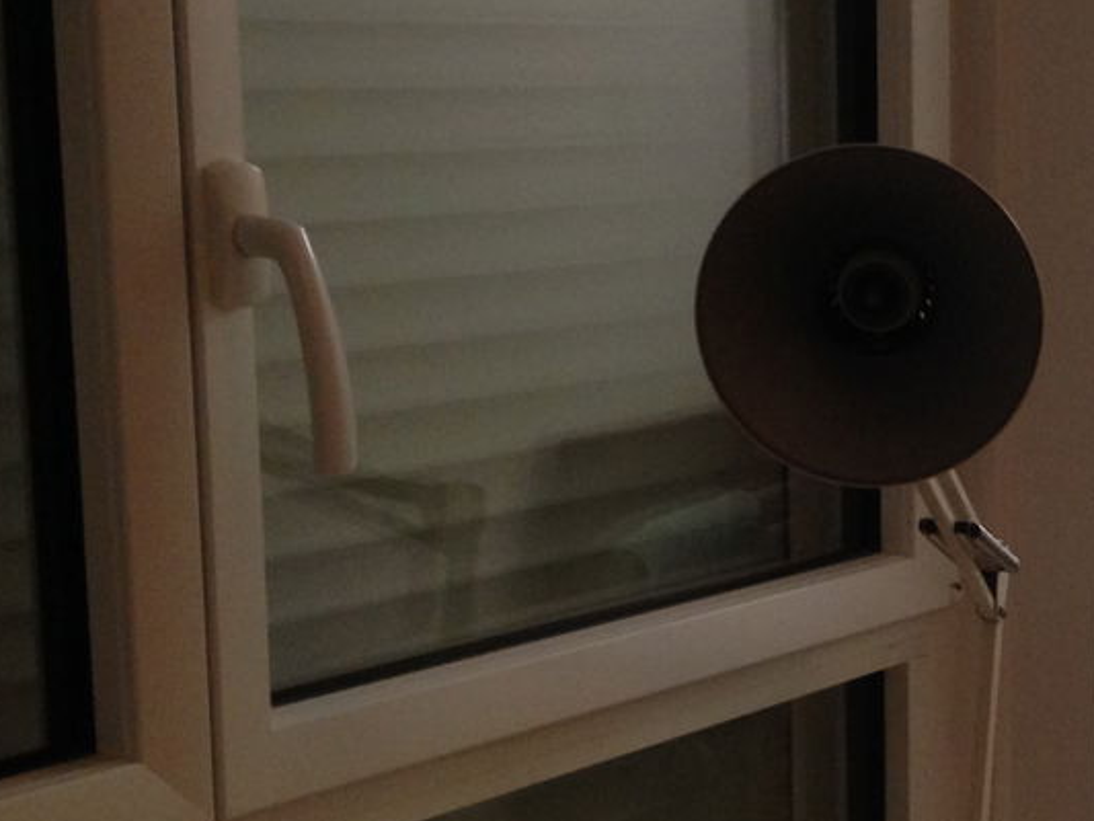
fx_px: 3129
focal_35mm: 99
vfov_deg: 14.9
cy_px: 605
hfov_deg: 18.3
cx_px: 1463
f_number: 2.4
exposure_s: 1/20
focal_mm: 4.12
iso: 125
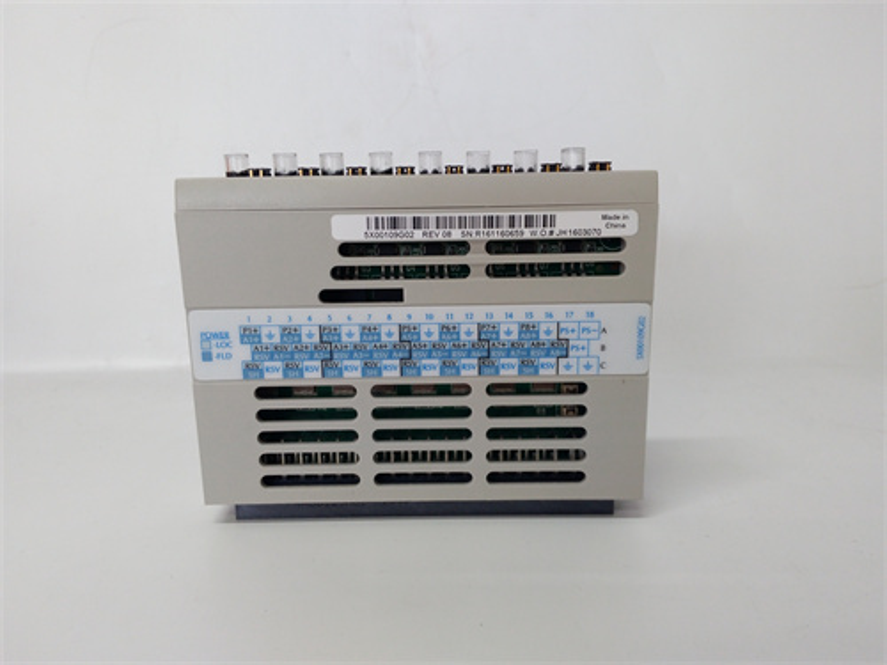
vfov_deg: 51.4
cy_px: 332
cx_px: 444
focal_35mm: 27
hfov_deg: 65.3
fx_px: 692
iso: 124
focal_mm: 3.79
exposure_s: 1/33
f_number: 2
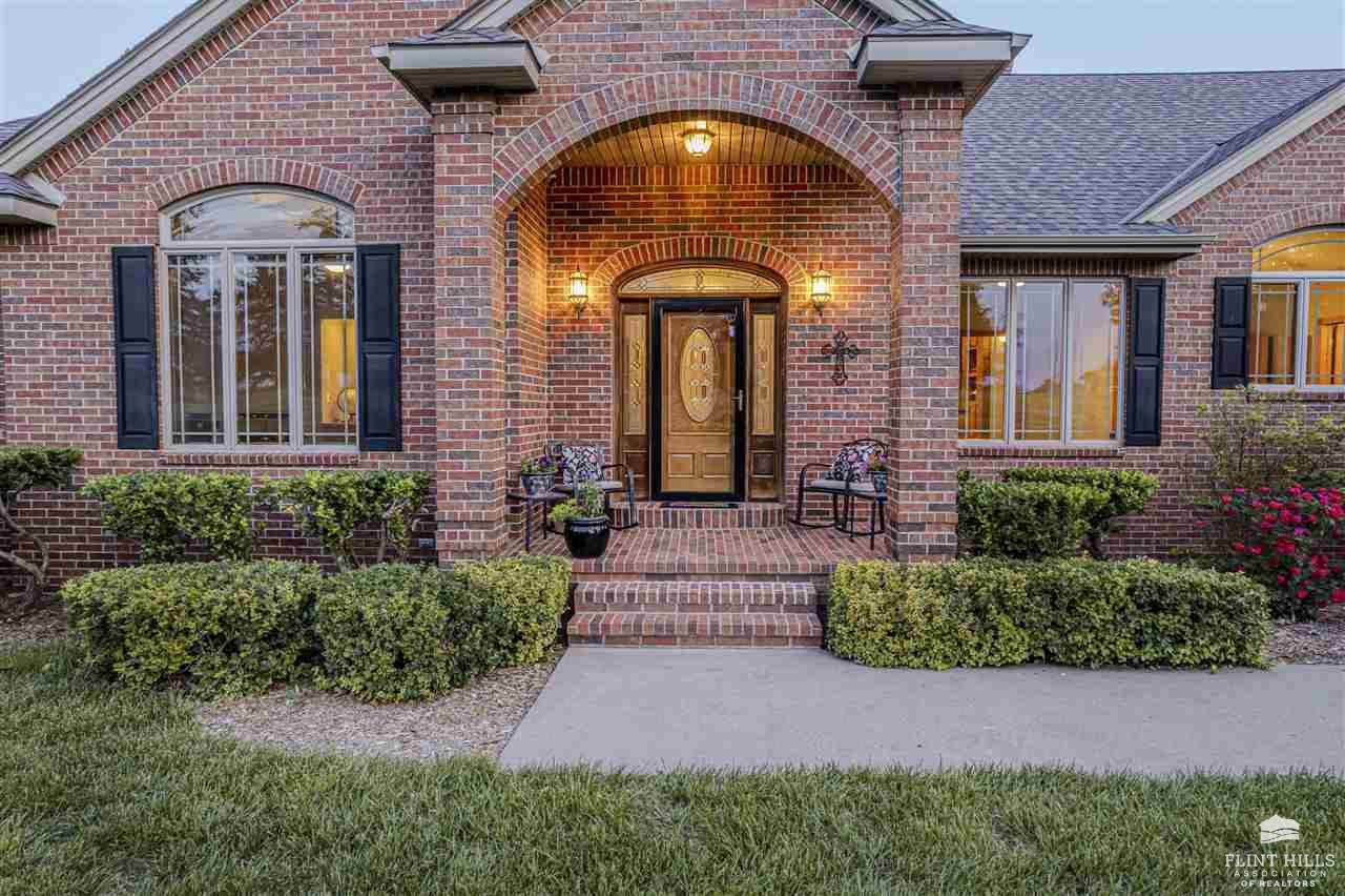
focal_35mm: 22
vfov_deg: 57.2
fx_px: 821
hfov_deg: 78.6
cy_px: 448
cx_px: 672
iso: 250
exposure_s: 1/15
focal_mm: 8.38
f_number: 2.8
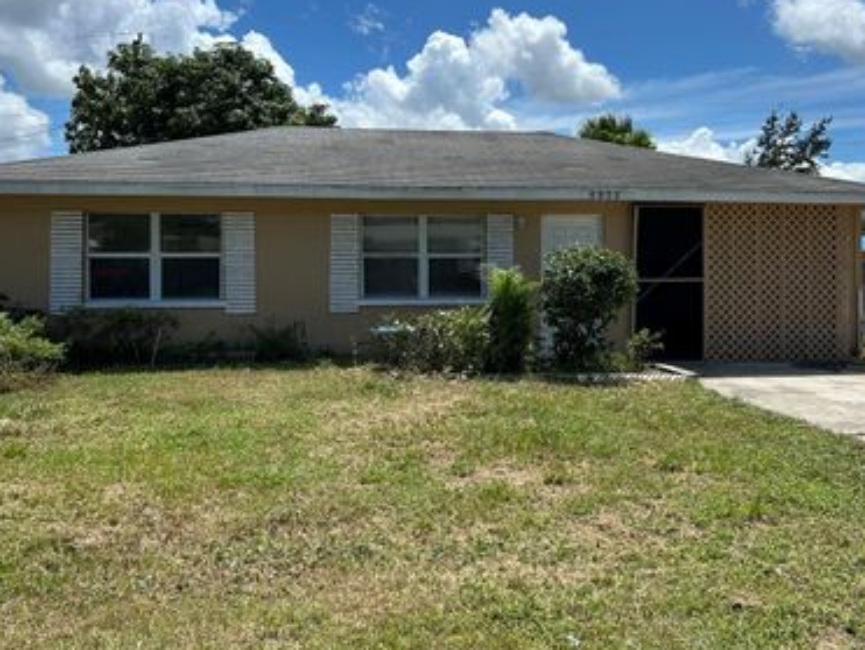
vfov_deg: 40.6
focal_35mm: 35
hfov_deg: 52.5
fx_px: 875
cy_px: 257
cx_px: 466
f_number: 1.5
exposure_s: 1/5319
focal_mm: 5.7
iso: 50
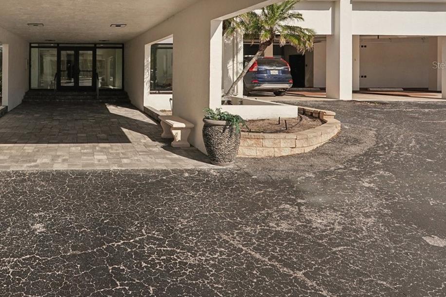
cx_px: 85
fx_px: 347
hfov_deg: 60.0
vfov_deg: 44.4
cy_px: 65
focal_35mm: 28
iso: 400
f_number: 8
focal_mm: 16
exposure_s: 1/1250
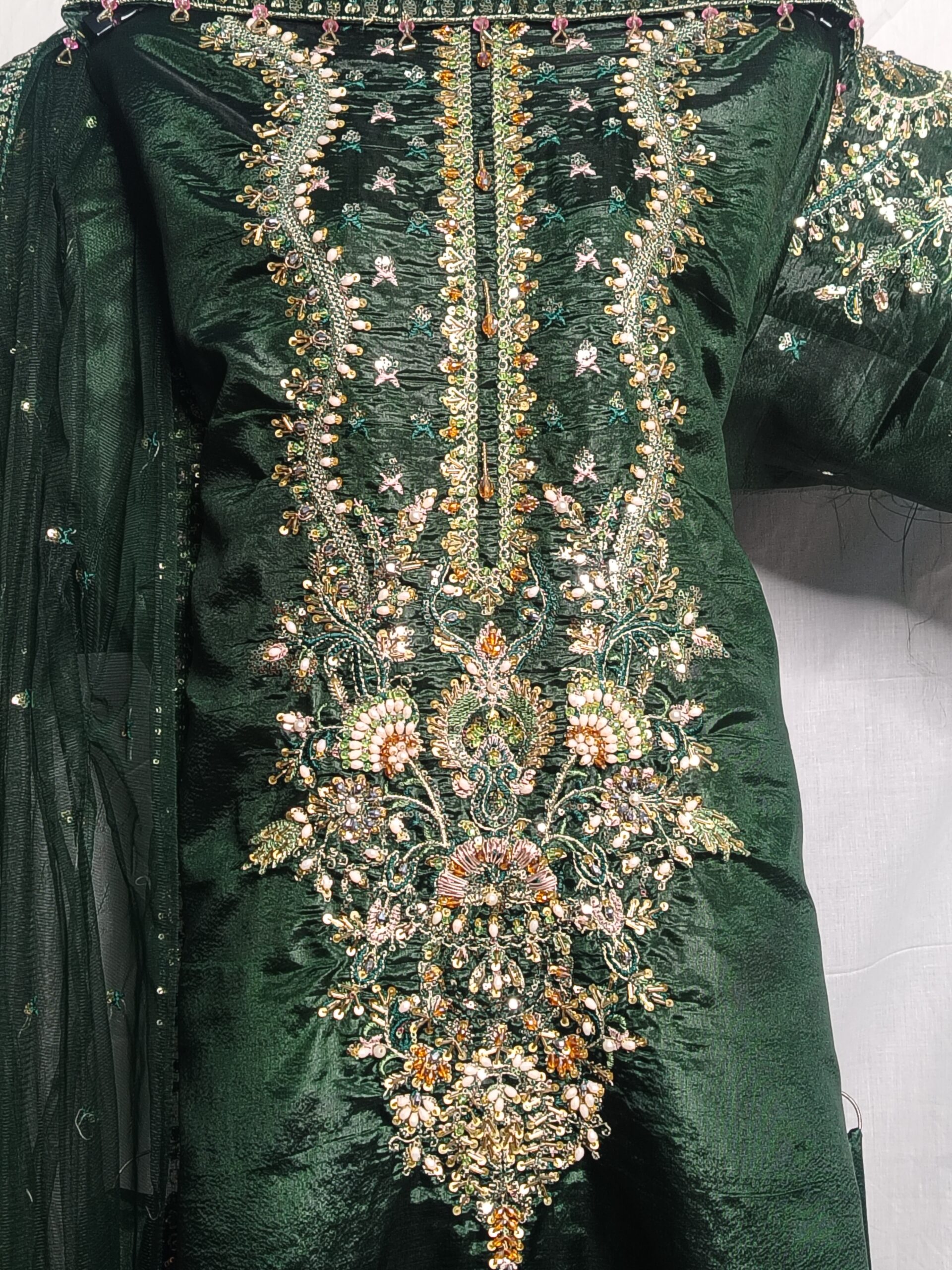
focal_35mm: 48
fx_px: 1760
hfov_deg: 30.3
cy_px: 635
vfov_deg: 39.7
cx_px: 476
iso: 725
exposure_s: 1/33.3
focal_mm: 5.25
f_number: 1.75
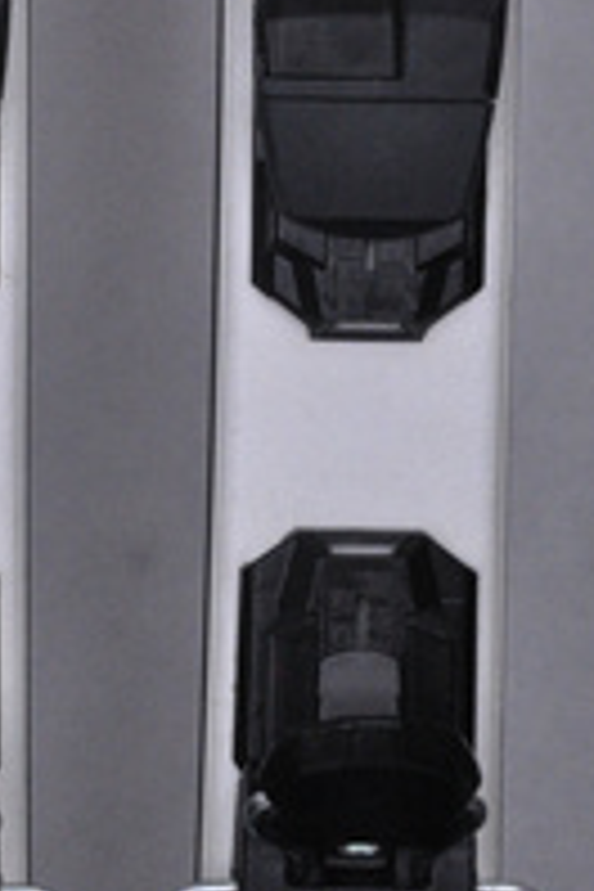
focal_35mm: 290
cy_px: 423
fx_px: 7180
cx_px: 110
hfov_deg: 4.7
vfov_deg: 7.1
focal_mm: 85
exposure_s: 1/125
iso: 3200
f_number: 9.5
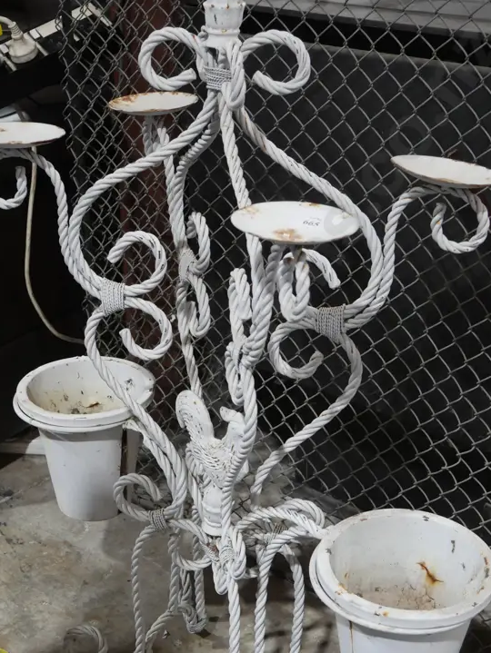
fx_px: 1077
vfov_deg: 33.6
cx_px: 208
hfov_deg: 25.7
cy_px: 406
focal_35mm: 57
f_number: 4.5
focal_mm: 20
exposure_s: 1/60
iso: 800
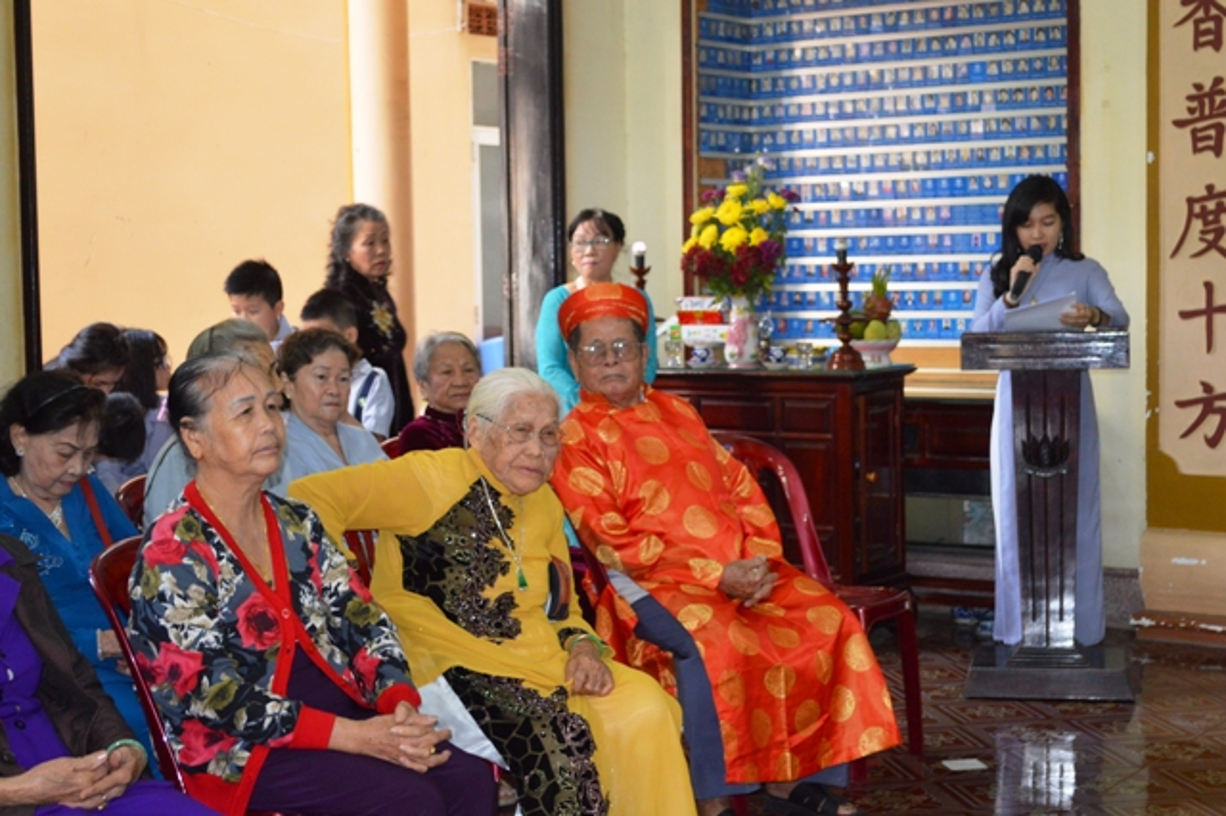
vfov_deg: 22.6
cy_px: 408
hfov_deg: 33.4
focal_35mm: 60
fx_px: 2042
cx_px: 613
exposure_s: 1/60
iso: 1400
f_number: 5.3
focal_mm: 40
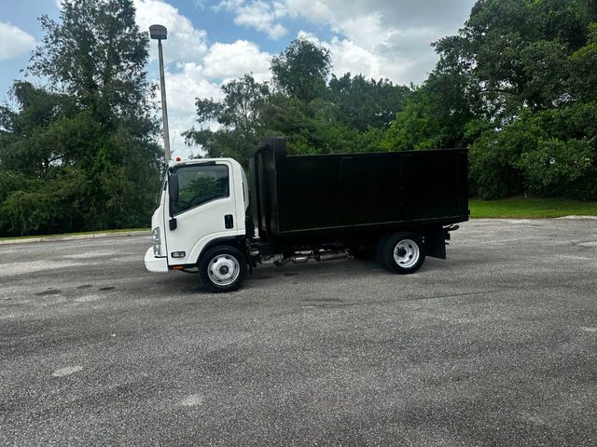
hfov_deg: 71.6
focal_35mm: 24
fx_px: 414
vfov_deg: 56.8
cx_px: 298
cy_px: 224
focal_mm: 6.86
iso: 80
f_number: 1.78
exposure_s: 1/1517
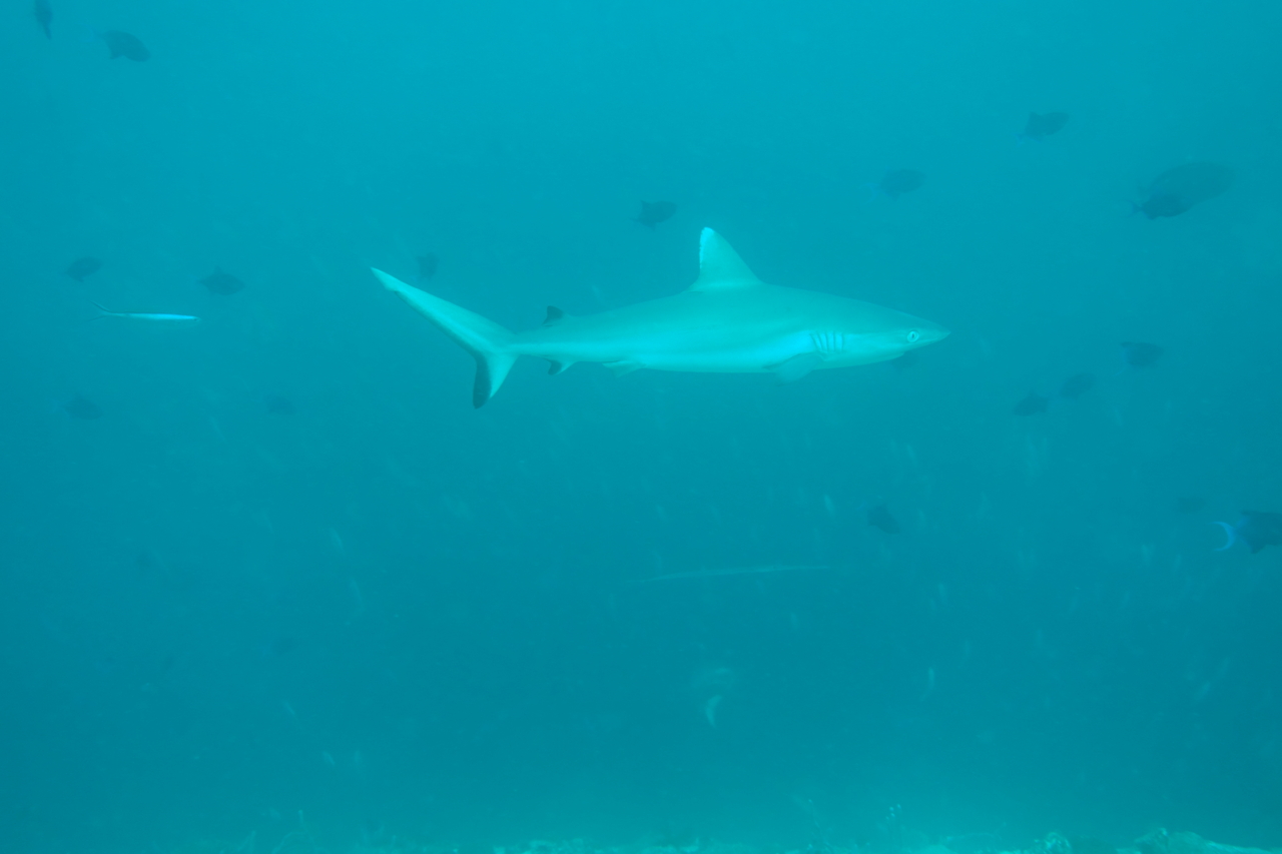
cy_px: 427
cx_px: 641
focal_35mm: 40
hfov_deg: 48.5
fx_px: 1424
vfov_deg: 33.4
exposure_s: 1/60
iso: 125
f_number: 2.8
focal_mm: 14.5
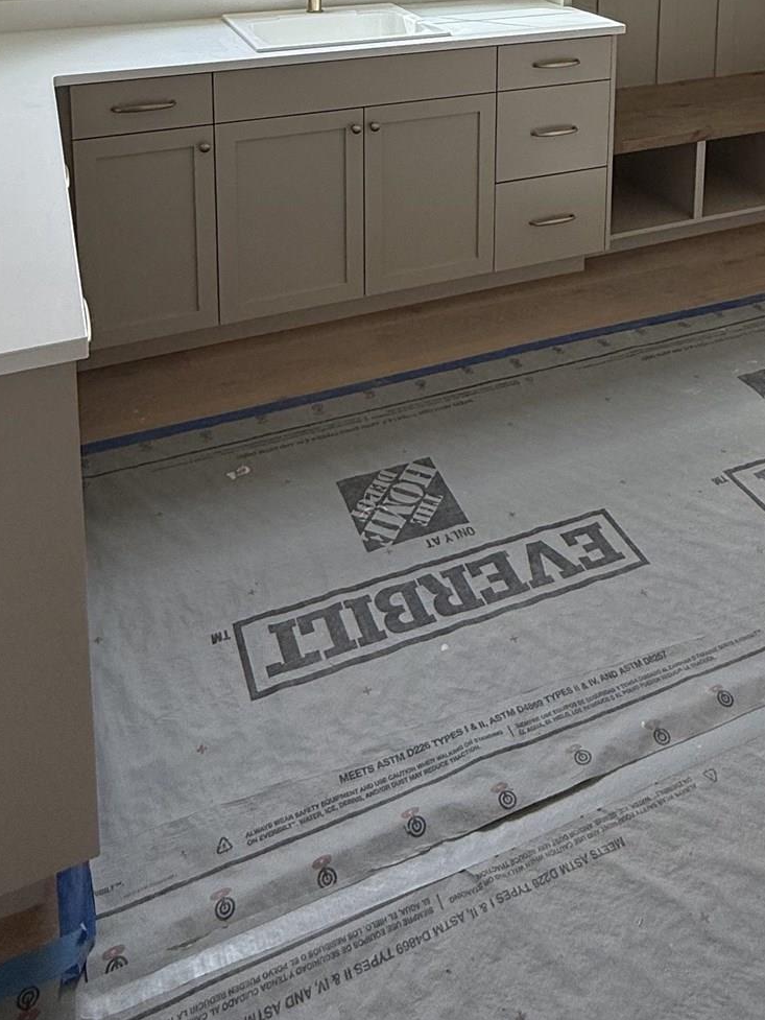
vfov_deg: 45.6
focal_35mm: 33
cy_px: -23
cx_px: 438
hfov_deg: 42.8
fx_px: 972
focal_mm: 2.22
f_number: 2.2
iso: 64
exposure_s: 1/157
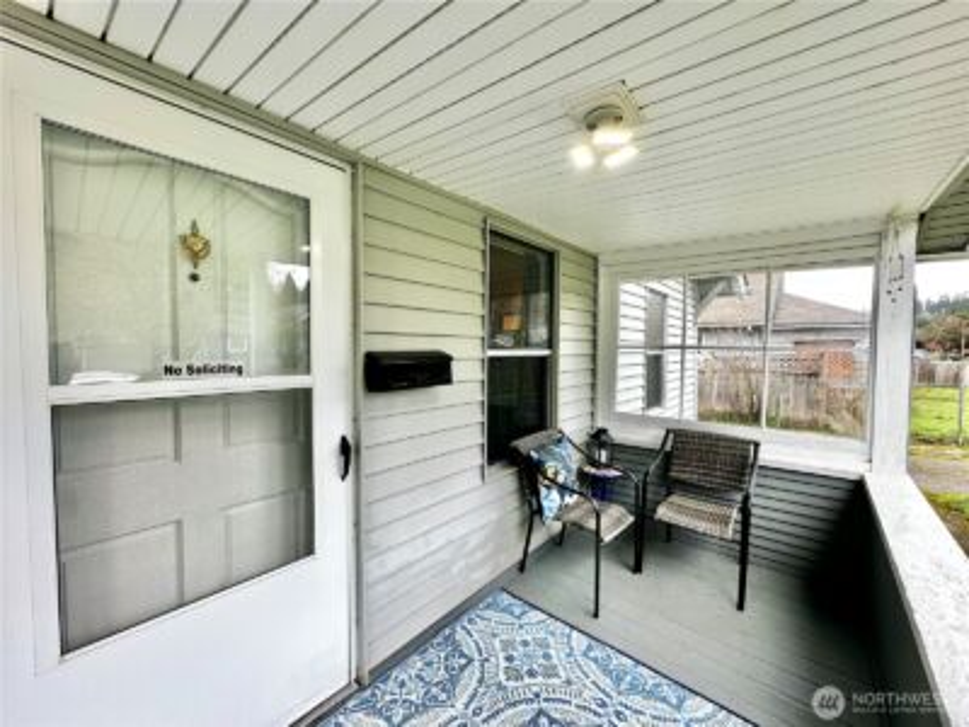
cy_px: 364
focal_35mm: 14
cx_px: 484
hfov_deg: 102.1
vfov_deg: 85.7
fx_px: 392
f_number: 2.2
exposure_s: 1/189
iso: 40
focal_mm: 2.22
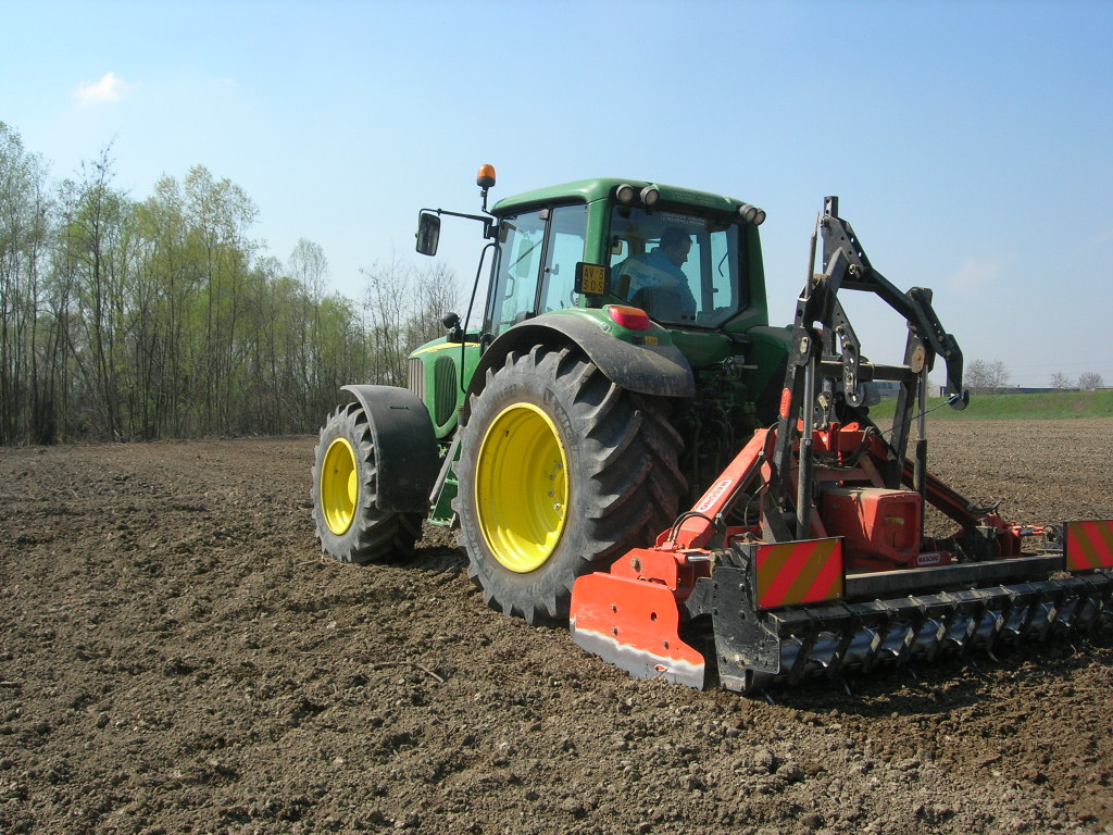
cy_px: 418
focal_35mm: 38
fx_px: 1222
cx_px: 556
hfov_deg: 49.0
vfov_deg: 37.7
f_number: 4.8
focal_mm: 7.8
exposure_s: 1/490
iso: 64
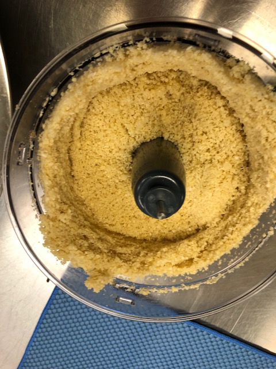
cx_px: 138
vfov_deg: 63.4
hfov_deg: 49.7
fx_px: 298
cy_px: 184
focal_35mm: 28
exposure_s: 1/24
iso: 32
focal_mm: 3.99
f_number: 1.8
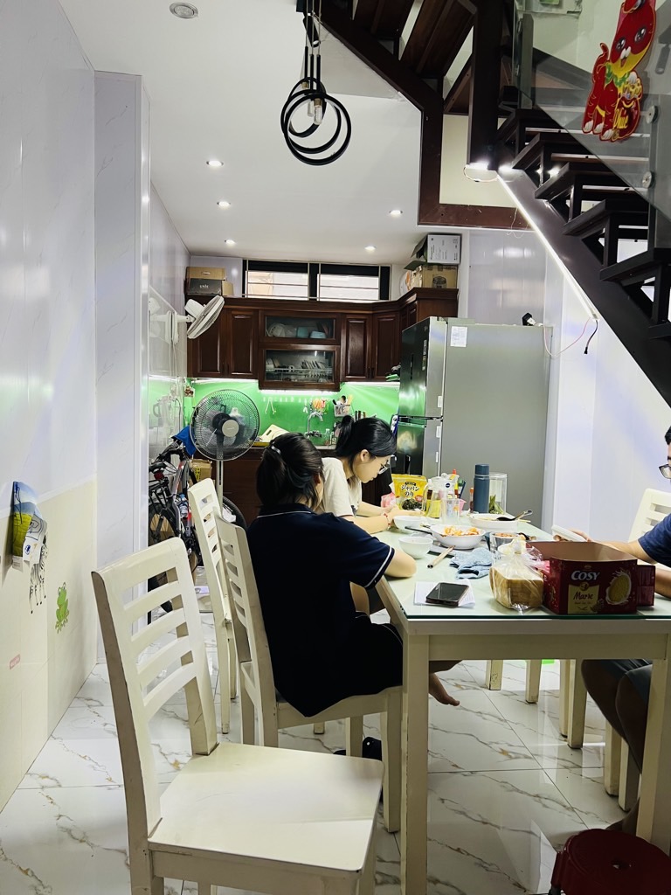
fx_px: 672
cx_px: 336
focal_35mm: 26
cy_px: 448
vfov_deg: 67.3
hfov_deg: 53.1
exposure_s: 1/50
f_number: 1.5
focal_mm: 5.7
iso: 125
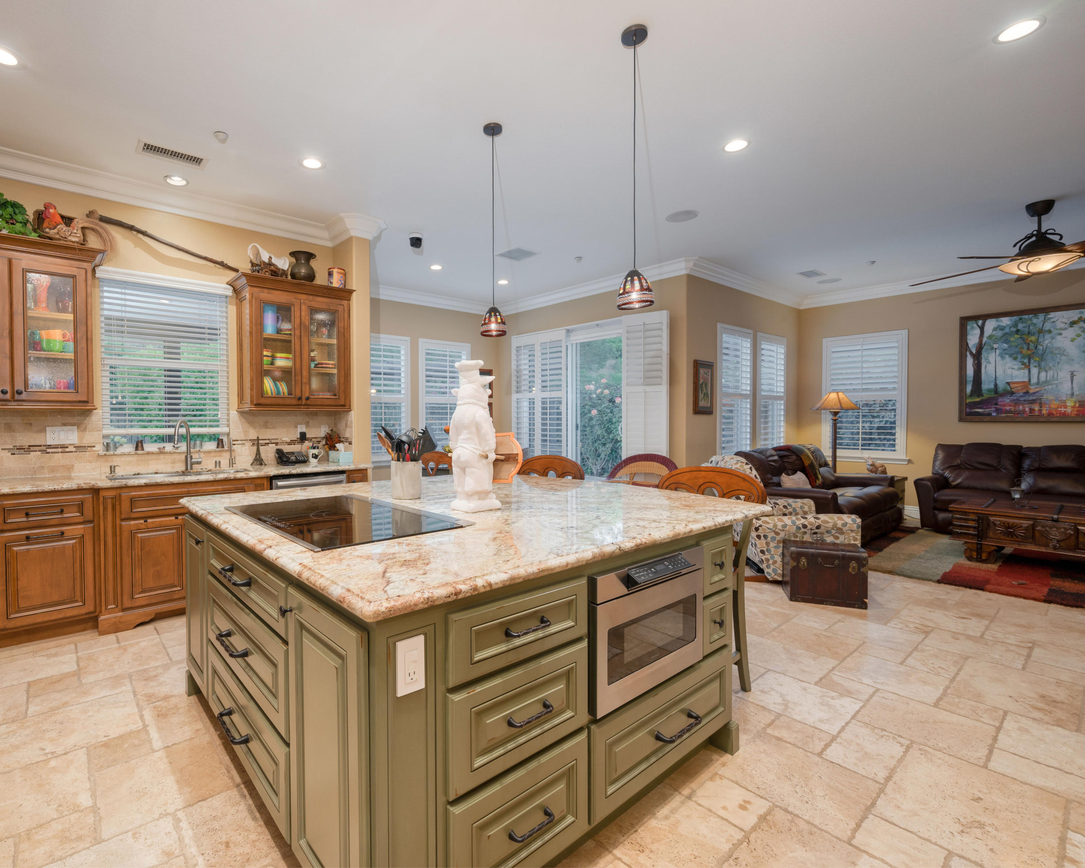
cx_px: 454
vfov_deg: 80.4
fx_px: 514
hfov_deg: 92.3
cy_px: 429
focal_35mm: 16
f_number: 8
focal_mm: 14
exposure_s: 1/10
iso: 400
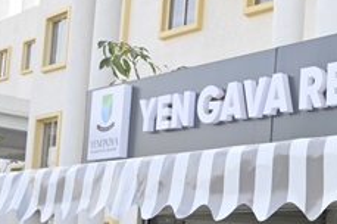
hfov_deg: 24.3
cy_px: 220
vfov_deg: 18.9
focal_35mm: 70
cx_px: 467
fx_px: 654
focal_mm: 16
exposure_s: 1/640
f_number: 5
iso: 500
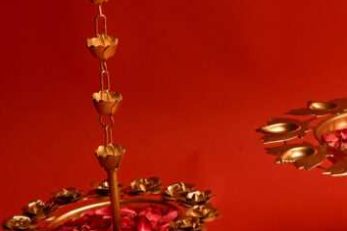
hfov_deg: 8.2
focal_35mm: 244
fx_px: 2352
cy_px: 311
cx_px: 538
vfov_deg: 5.6
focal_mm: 72
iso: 640
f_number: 14
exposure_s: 1/80
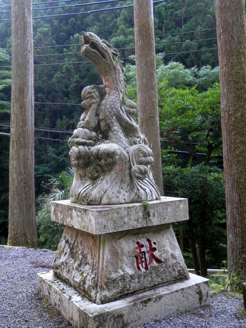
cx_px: 123
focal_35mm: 33
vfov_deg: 55.4
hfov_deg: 42.9
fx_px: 313
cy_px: 164
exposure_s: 1/60
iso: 200
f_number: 3.4
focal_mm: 6
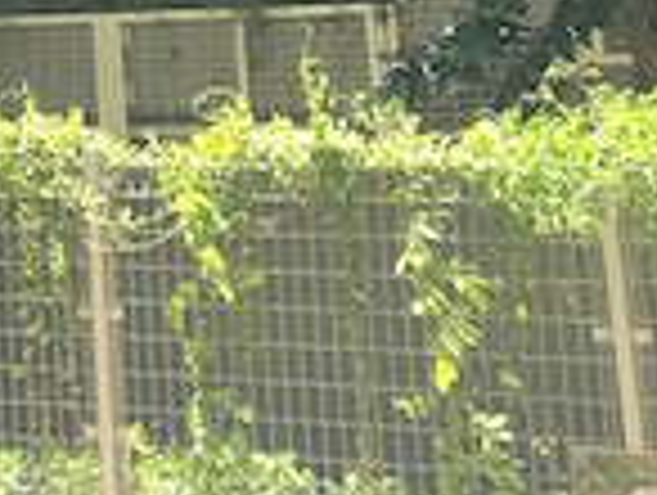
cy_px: -551
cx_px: -648
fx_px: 2490
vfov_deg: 10.3
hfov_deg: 13.1
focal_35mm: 131
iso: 25
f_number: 2.2
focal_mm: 4.15
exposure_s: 1/530
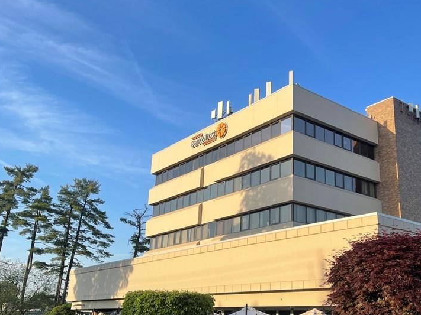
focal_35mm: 36
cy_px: 186
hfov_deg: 50.8
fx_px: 438
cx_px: 267
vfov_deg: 39.5
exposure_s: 1/1976
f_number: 1.6
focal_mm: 5.1
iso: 32
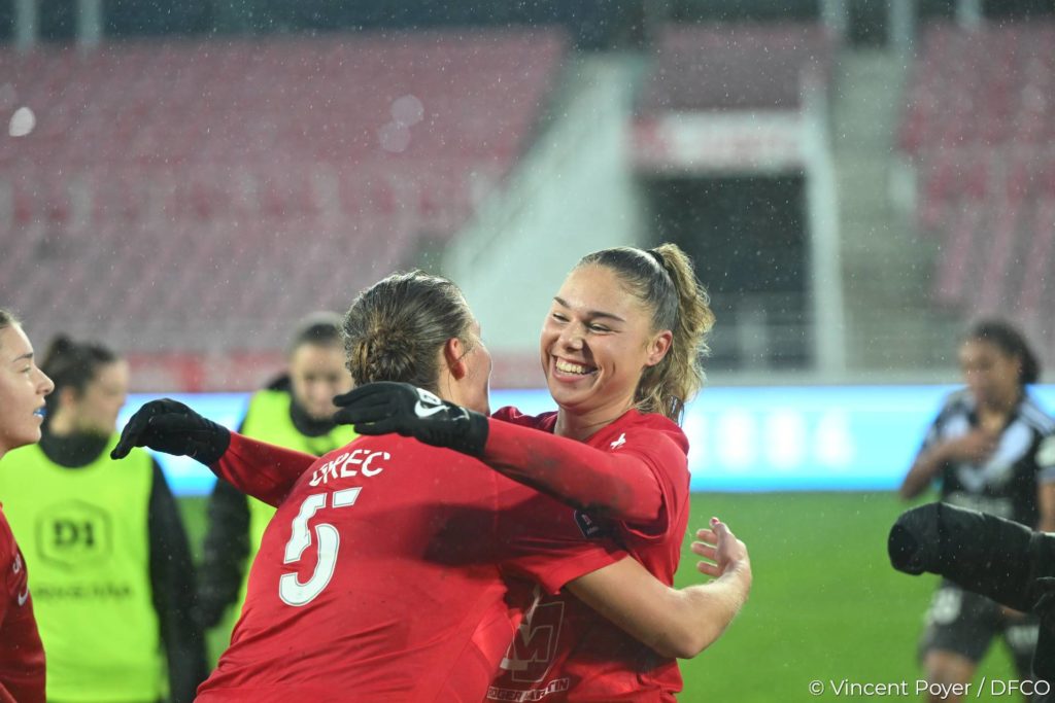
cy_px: 352
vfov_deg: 7.4
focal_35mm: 185
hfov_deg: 11.1
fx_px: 5422
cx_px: 528
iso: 3200
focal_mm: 185
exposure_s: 1/1000
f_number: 4
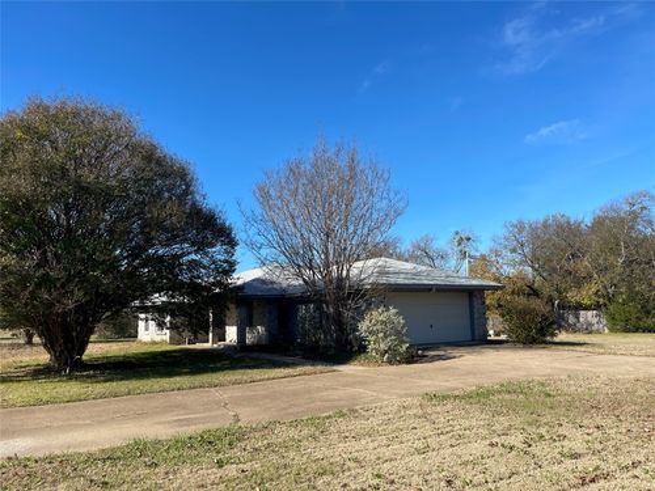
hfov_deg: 69.4
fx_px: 473
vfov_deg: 54.9
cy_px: 246
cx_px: 328
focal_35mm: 25
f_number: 1.6
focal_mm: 5.1
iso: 32
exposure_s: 1/2288
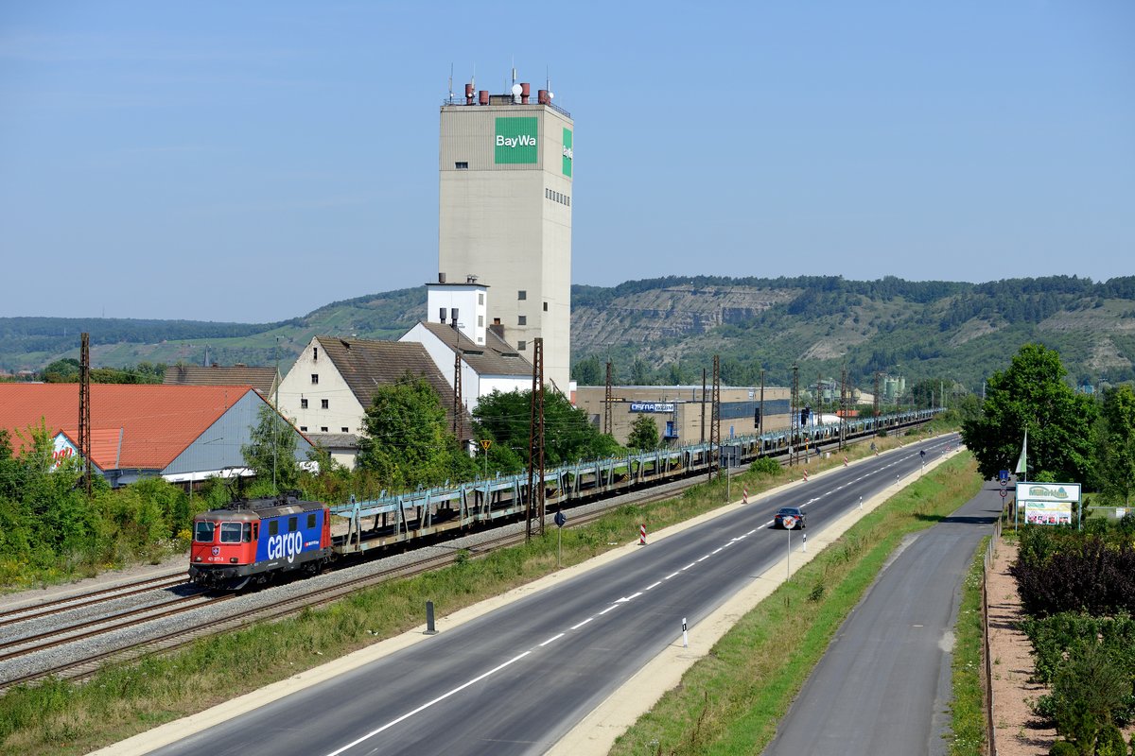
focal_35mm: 70
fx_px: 2207
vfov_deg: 19.5
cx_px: 568
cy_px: 378
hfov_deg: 28.8
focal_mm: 70
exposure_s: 1/1600
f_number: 6.3
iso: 200
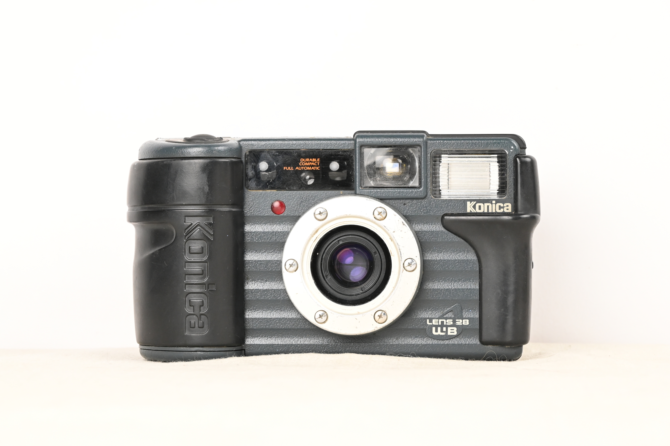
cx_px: 335
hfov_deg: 17.1
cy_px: 223
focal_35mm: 120
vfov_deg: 11.4
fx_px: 2232
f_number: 14
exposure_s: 1/100
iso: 3200
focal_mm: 120
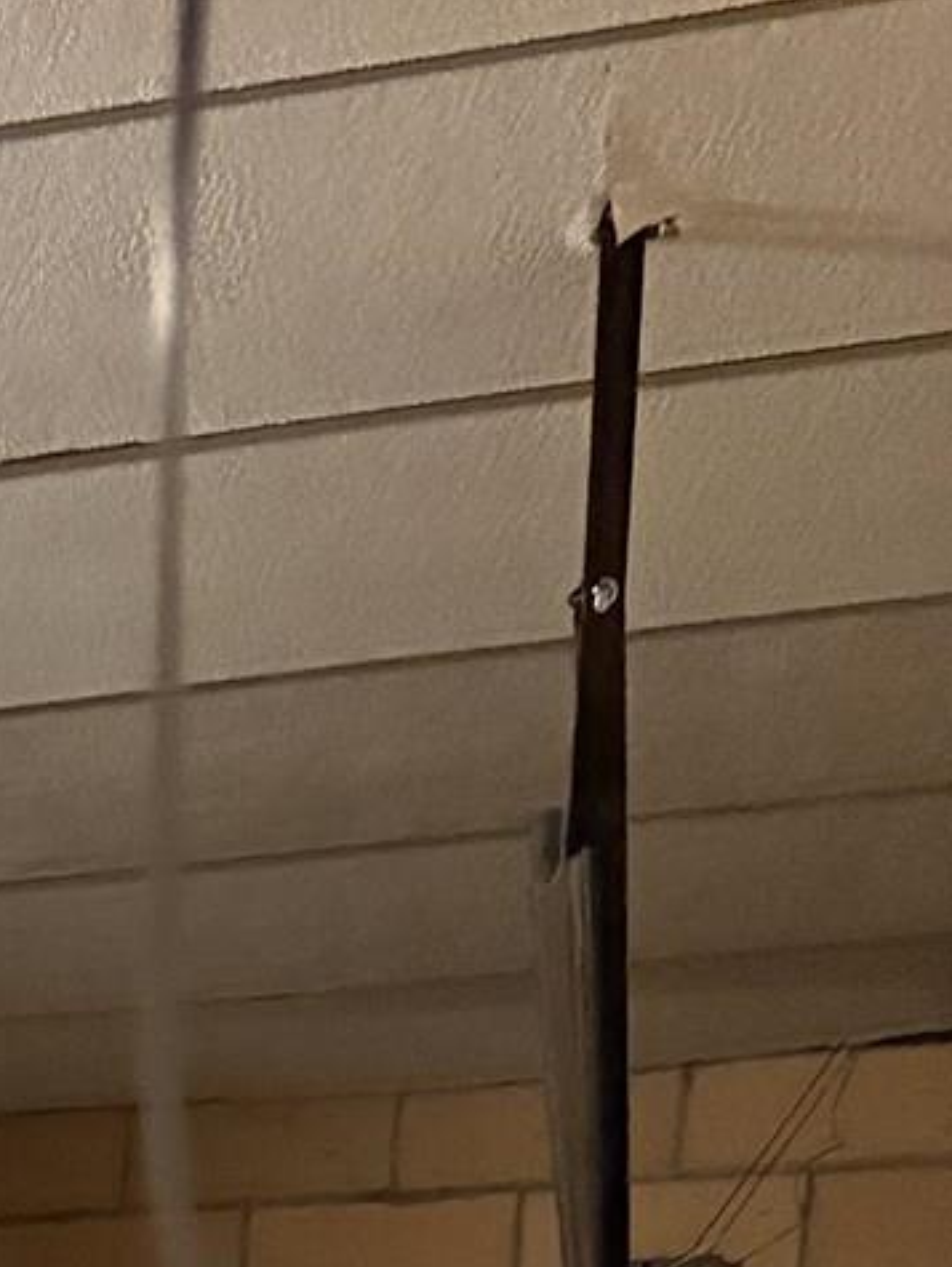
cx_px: -1339
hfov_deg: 10.2
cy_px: 2846
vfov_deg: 12.8
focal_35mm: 126
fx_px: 4614
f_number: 1.6
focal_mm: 5.96
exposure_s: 1/30
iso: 800
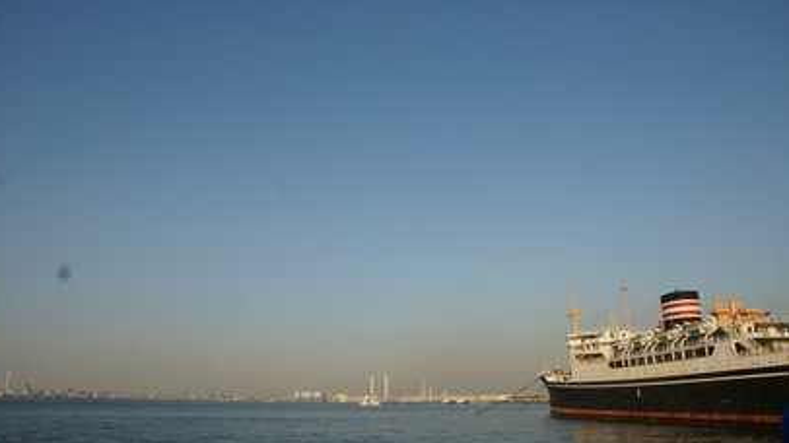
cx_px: 383
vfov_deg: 44.3
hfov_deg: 71.9
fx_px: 544
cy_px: 238
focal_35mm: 26
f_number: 9
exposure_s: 1/500
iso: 200
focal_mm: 16
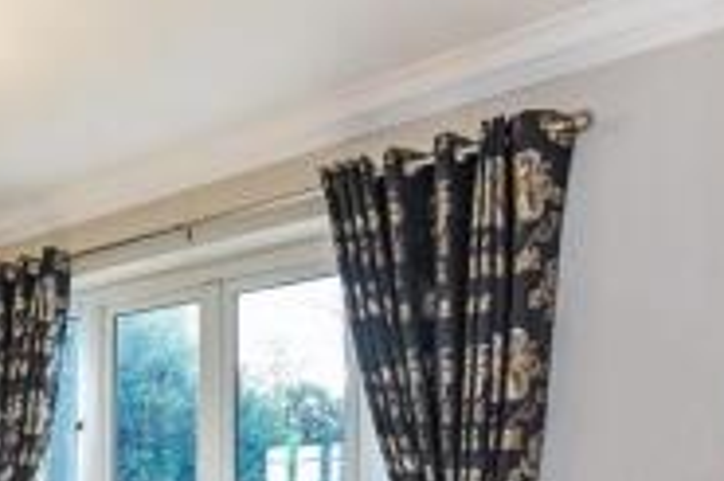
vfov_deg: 33.4
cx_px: 16
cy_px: 491
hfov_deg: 45.6
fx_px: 723
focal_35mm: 36
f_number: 7.1
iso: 400
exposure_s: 1/25
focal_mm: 14
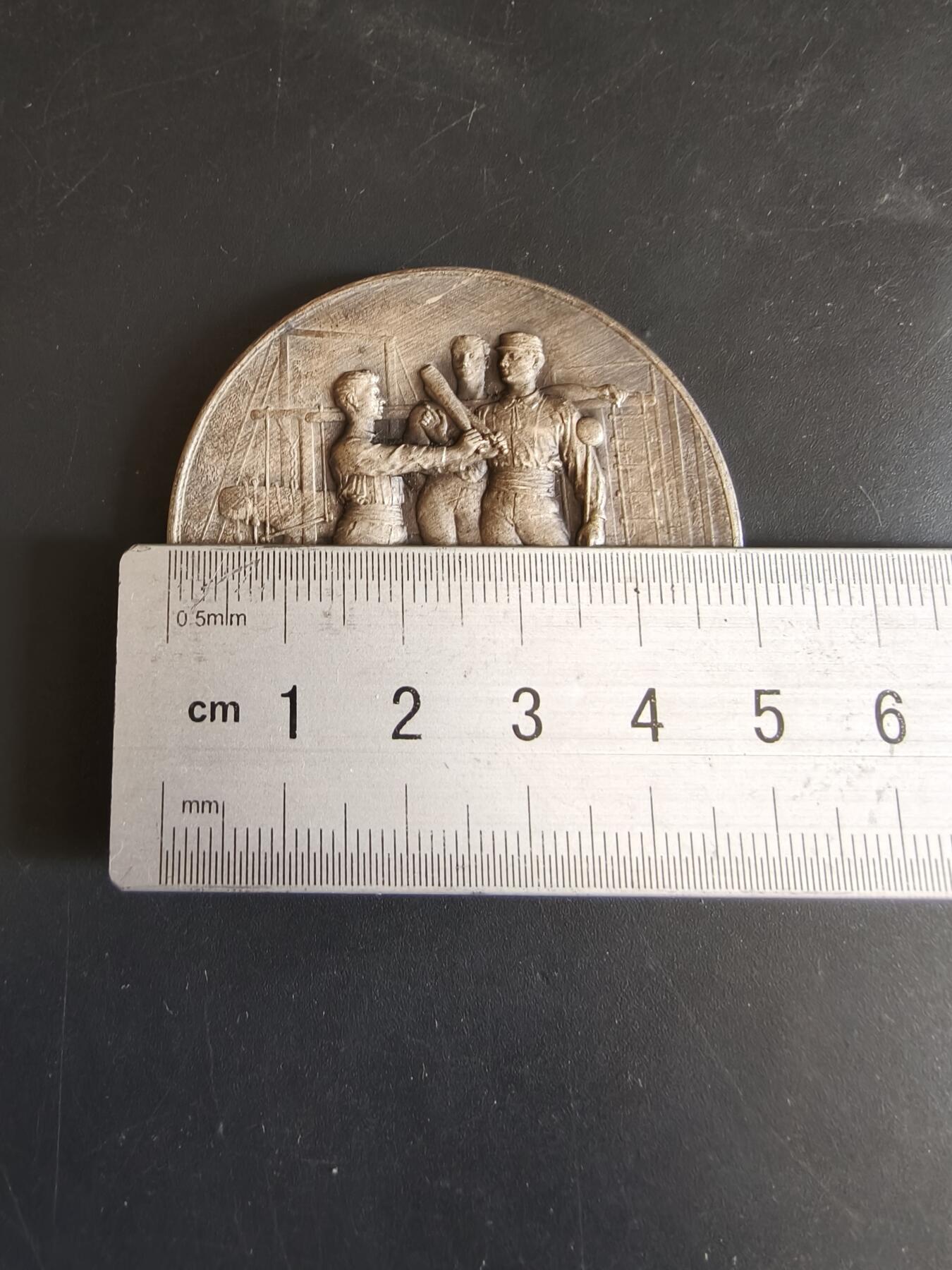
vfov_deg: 73.9
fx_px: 843
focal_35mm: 23
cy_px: 635
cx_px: 476
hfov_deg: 58.9
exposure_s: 1/50
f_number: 2
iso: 250
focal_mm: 2.32
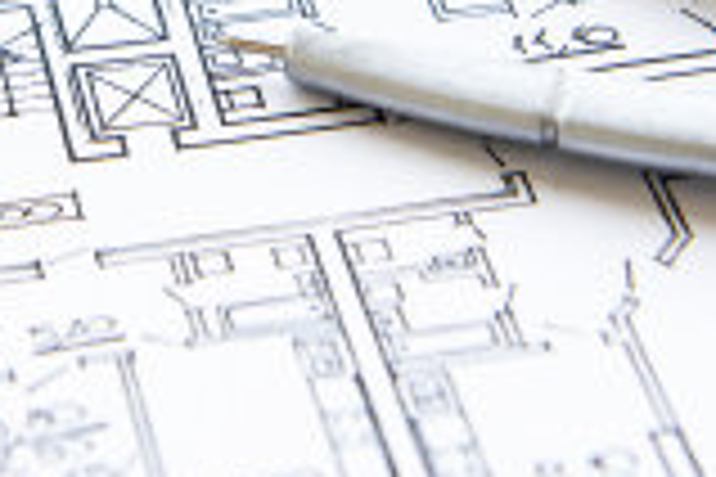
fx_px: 3441
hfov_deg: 11.8
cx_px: 63
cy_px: -205
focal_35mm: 173
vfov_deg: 7.8
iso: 200
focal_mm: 45
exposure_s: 1/40
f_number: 6.3
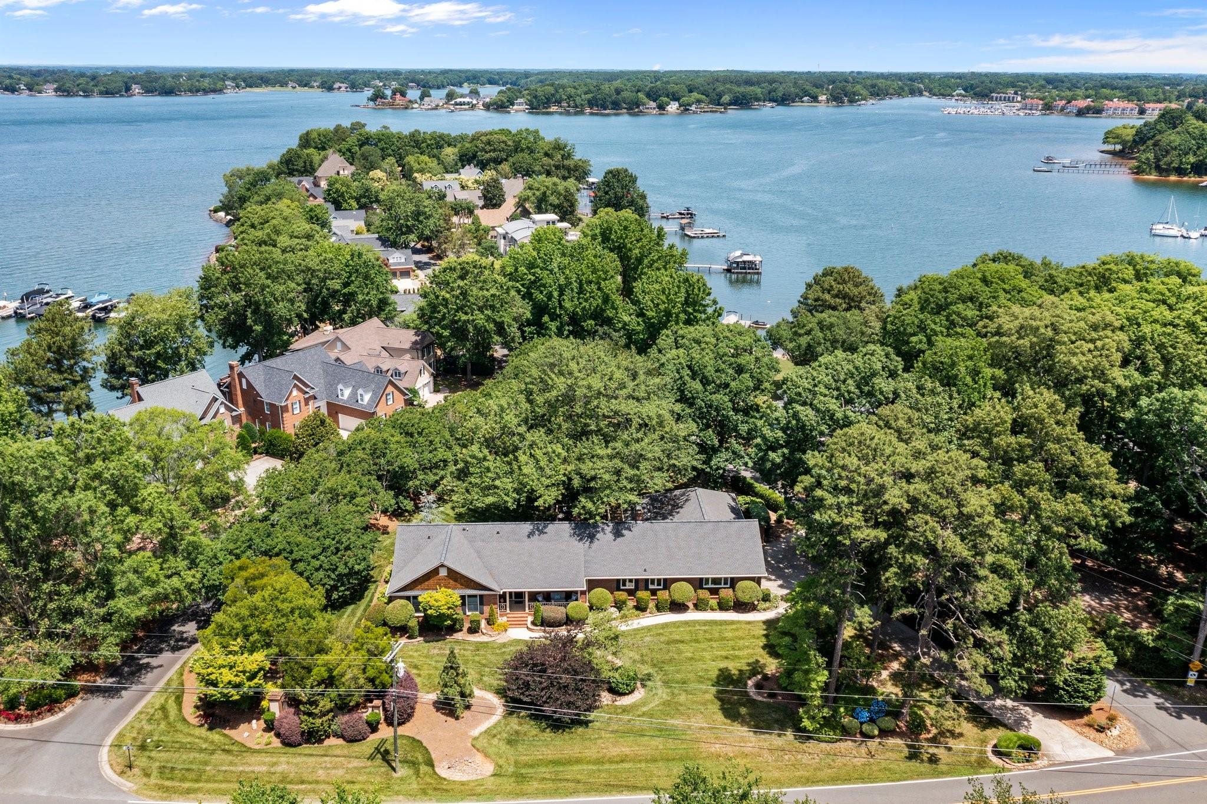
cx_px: 604
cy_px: 402
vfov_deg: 46.4
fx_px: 938
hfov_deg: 65.5
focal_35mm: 28
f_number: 5.6
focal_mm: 10.26
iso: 100
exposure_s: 1/500
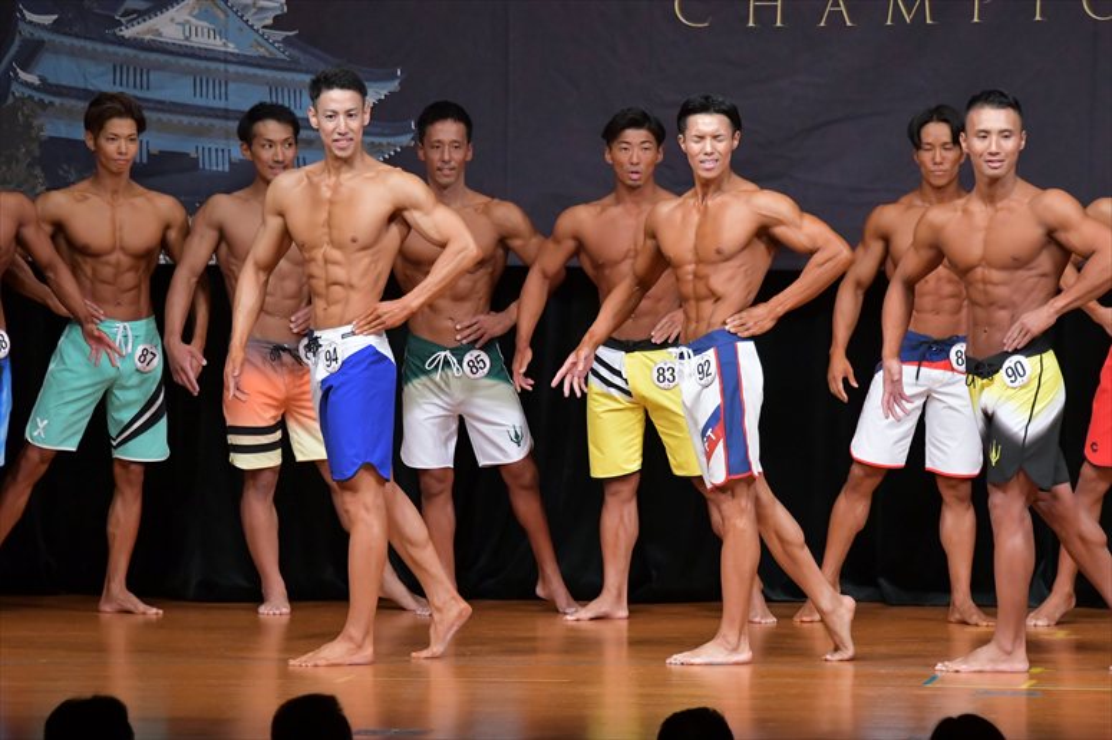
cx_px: 556
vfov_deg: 5.4
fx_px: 7873
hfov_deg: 8.1
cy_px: 370
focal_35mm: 255
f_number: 5.6
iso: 5000
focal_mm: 170
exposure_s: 1/400
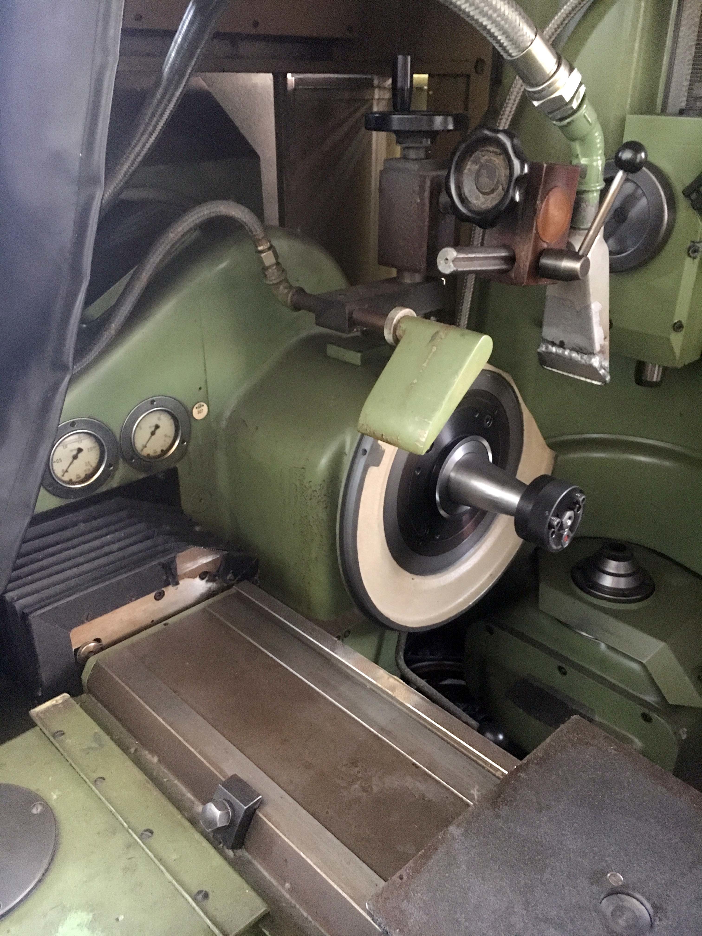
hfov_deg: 48.2
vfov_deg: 61.7
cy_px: 468
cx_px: 351
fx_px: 784
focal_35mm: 29
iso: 500
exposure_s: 1/17
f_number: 2.2
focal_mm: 4.15
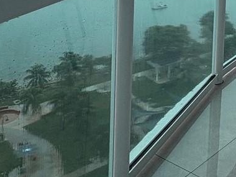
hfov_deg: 29.2
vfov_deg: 21.9
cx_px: 266
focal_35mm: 59
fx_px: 402
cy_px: -63
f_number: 2.2
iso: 40
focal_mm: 2.22
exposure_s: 1/1600
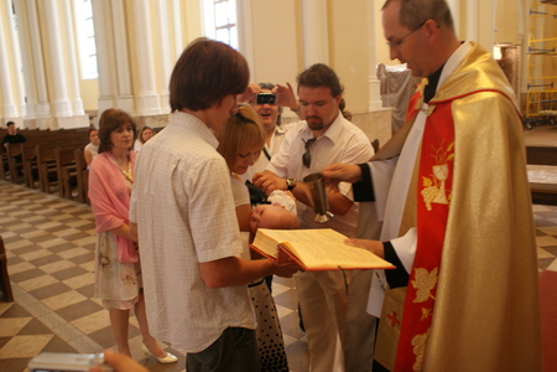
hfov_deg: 61.9
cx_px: 278
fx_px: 464
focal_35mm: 30
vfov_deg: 43.6
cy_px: 186
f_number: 4
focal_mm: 20
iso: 400
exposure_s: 1/20
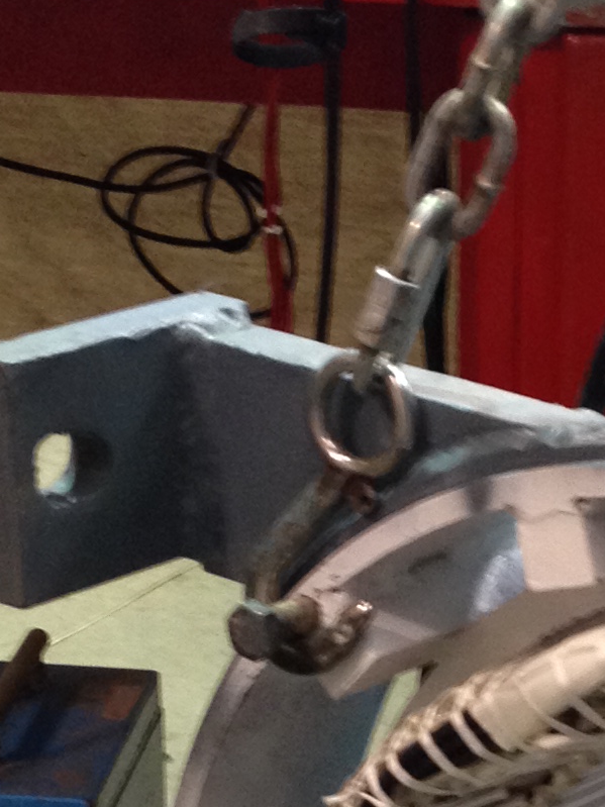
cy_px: 896
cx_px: 558
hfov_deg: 10.3
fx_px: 3333
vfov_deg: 13.5
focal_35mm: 143
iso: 125
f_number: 2.4
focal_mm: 4.28
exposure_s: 1/20
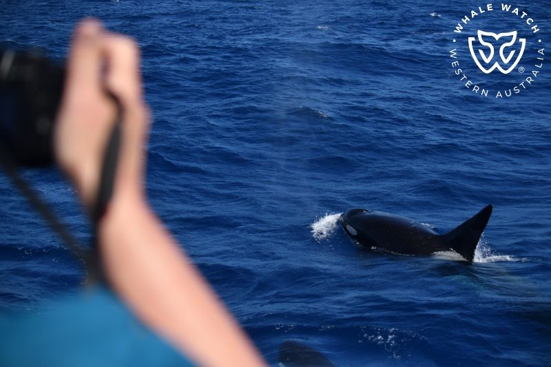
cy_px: 184
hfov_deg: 33.4
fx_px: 918
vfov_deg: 22.6
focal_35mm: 60
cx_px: 276
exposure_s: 1/8000
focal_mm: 60
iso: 720
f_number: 5
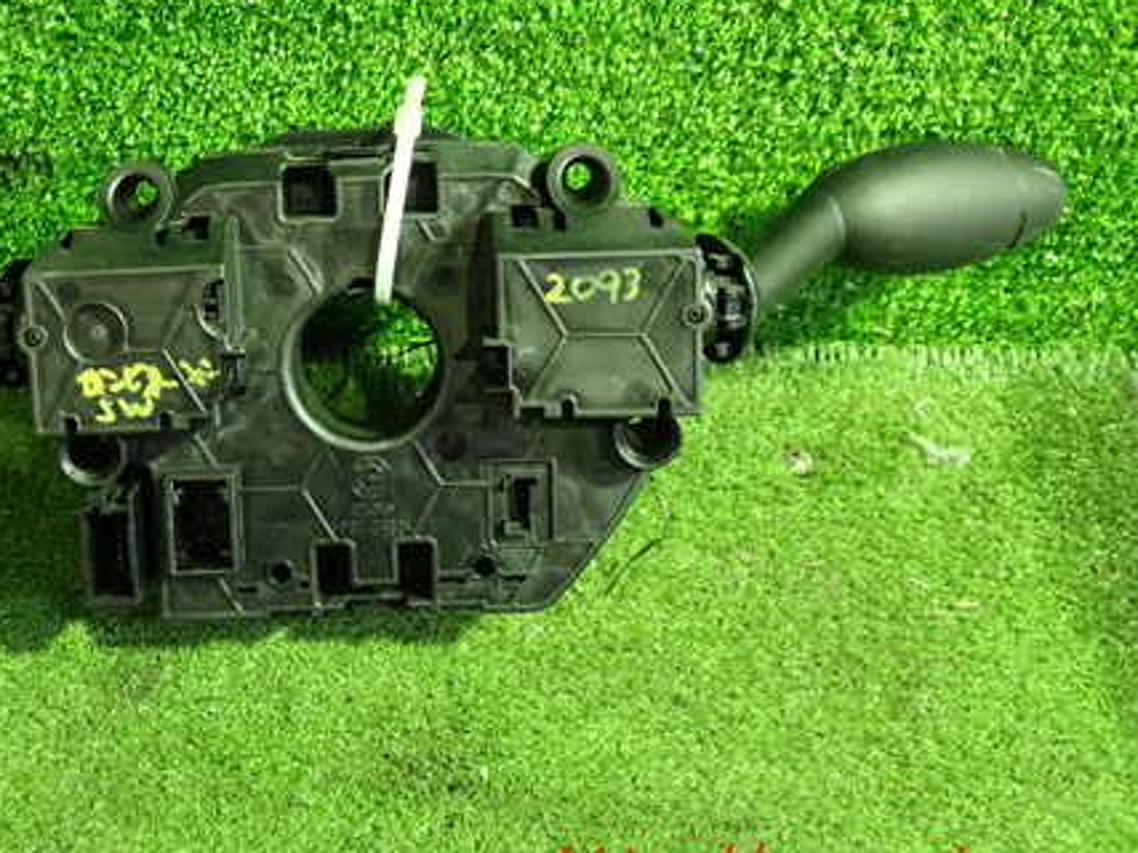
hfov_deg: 41.4
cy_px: 307
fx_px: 1479
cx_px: 362
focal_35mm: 45
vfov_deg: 32.0
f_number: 2.4
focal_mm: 5.79
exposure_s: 1/30
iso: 800
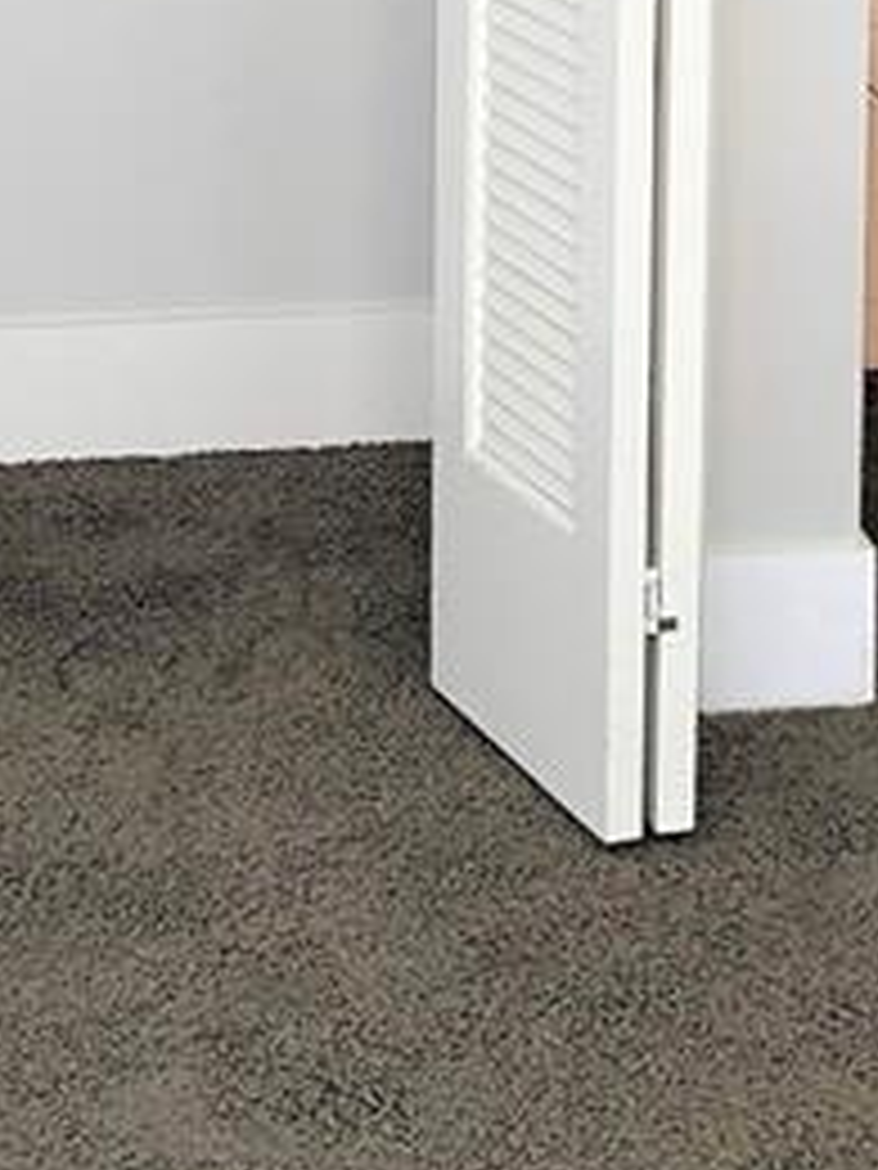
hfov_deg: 11.5
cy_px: -248
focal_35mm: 129
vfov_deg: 14.8
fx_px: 4363
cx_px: 682
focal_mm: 3.99
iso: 64
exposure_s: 1/120
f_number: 1.8
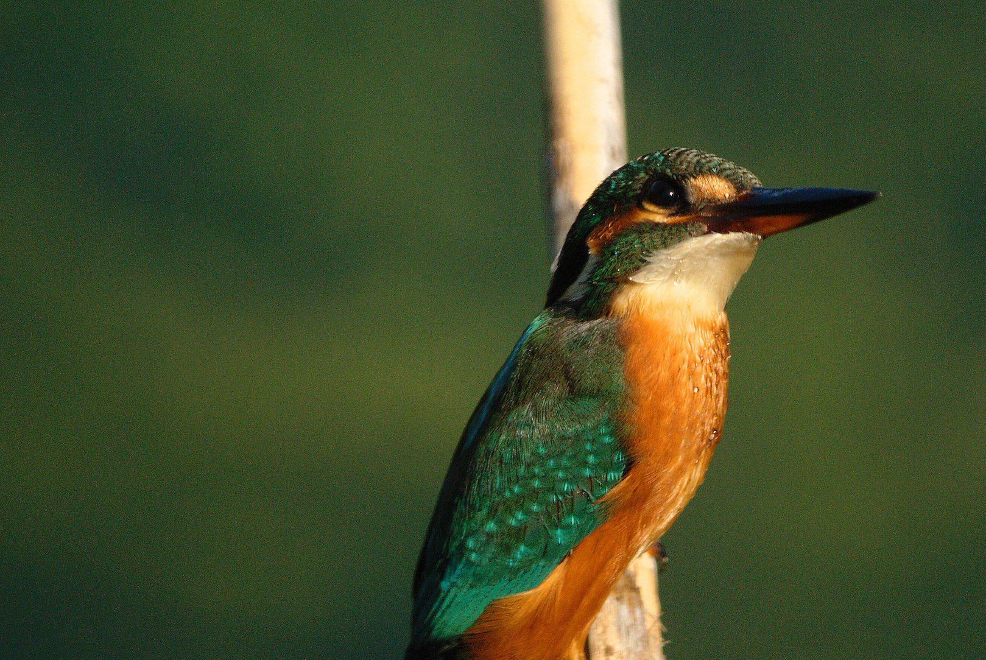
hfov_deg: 1.9
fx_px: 30495
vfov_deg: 1.2
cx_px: 614
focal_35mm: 1112
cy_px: 387
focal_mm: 500
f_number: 8
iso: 640
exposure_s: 1/800
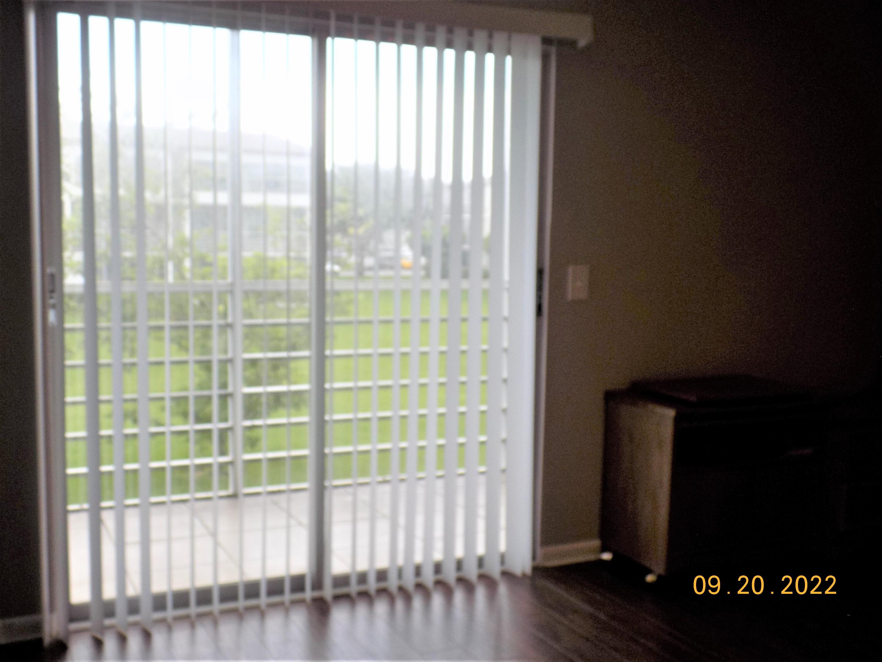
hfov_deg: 50.1
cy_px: 331
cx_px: 441
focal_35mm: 37
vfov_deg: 38.7
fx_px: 943
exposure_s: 1/50
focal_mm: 6.6
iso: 80
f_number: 3.5
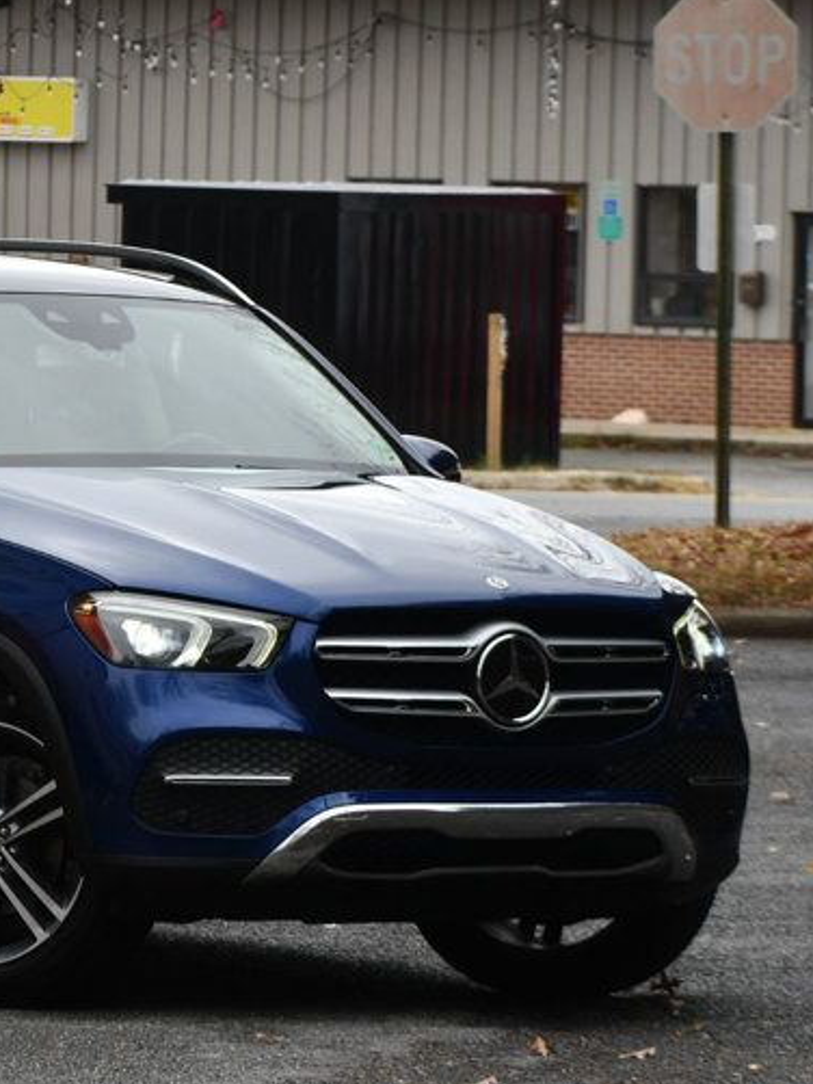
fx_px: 8733
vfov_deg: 7.1
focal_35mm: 279
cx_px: -11
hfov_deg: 5.3
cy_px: 383
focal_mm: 95
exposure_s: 1/250
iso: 200
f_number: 6.3
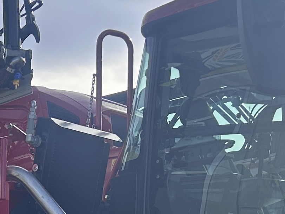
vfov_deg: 10.9
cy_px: 357
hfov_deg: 14.8
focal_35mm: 129
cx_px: -45
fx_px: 1062
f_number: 1.5
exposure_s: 1/2915
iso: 50
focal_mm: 5.7
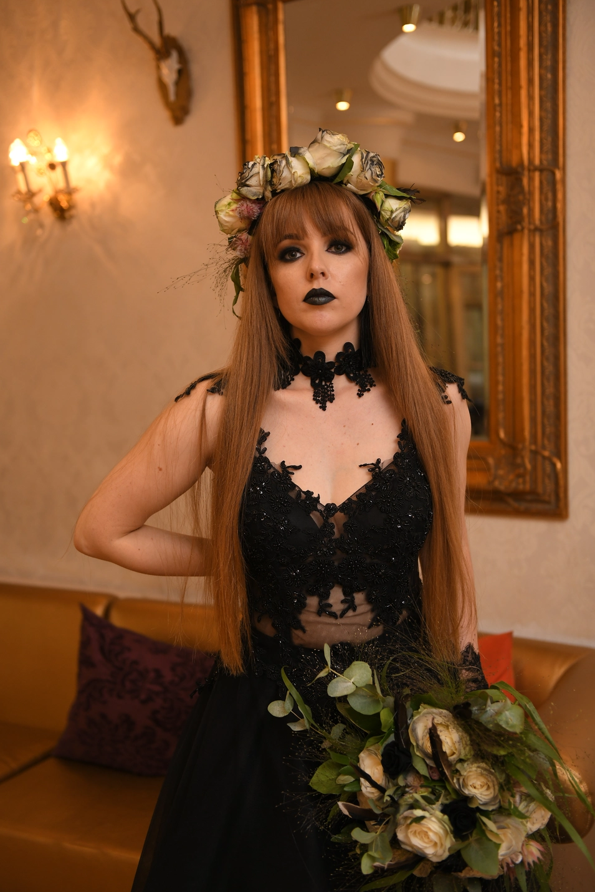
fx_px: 1090
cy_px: 448
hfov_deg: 30.5
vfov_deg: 44.5
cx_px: 299
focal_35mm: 44
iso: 640
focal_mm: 42
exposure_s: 1/250
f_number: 2.8
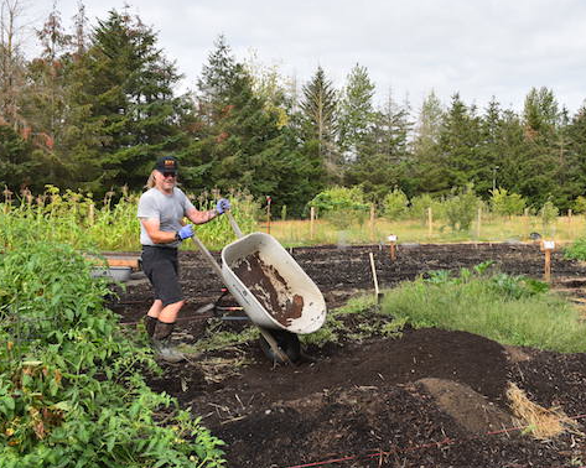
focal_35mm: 36
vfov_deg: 41.1
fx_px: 624
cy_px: 234
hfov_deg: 49.8
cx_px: 365
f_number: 9
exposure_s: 1/320
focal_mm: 28
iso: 200
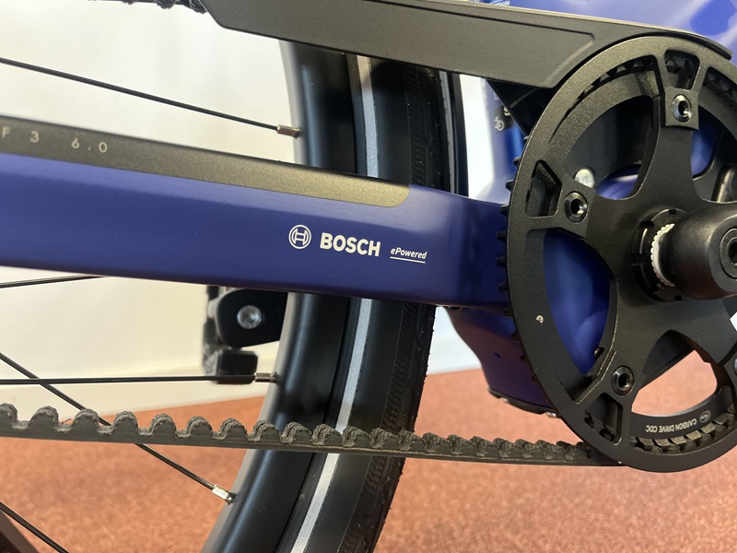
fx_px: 554
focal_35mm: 26
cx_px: 368
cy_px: 276
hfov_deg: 67.3
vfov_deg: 53.1
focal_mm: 5.1
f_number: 1.6
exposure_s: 1/50
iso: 400
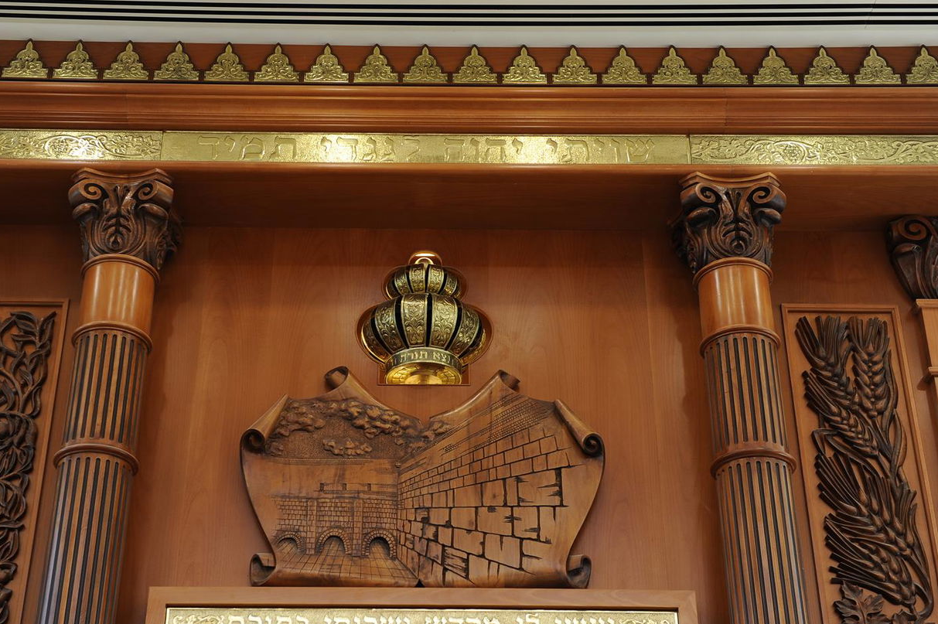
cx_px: 422
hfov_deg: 33.4
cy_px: 352
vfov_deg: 22.6
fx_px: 1562
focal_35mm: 60
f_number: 3.5
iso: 400
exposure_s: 1/160
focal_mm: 52
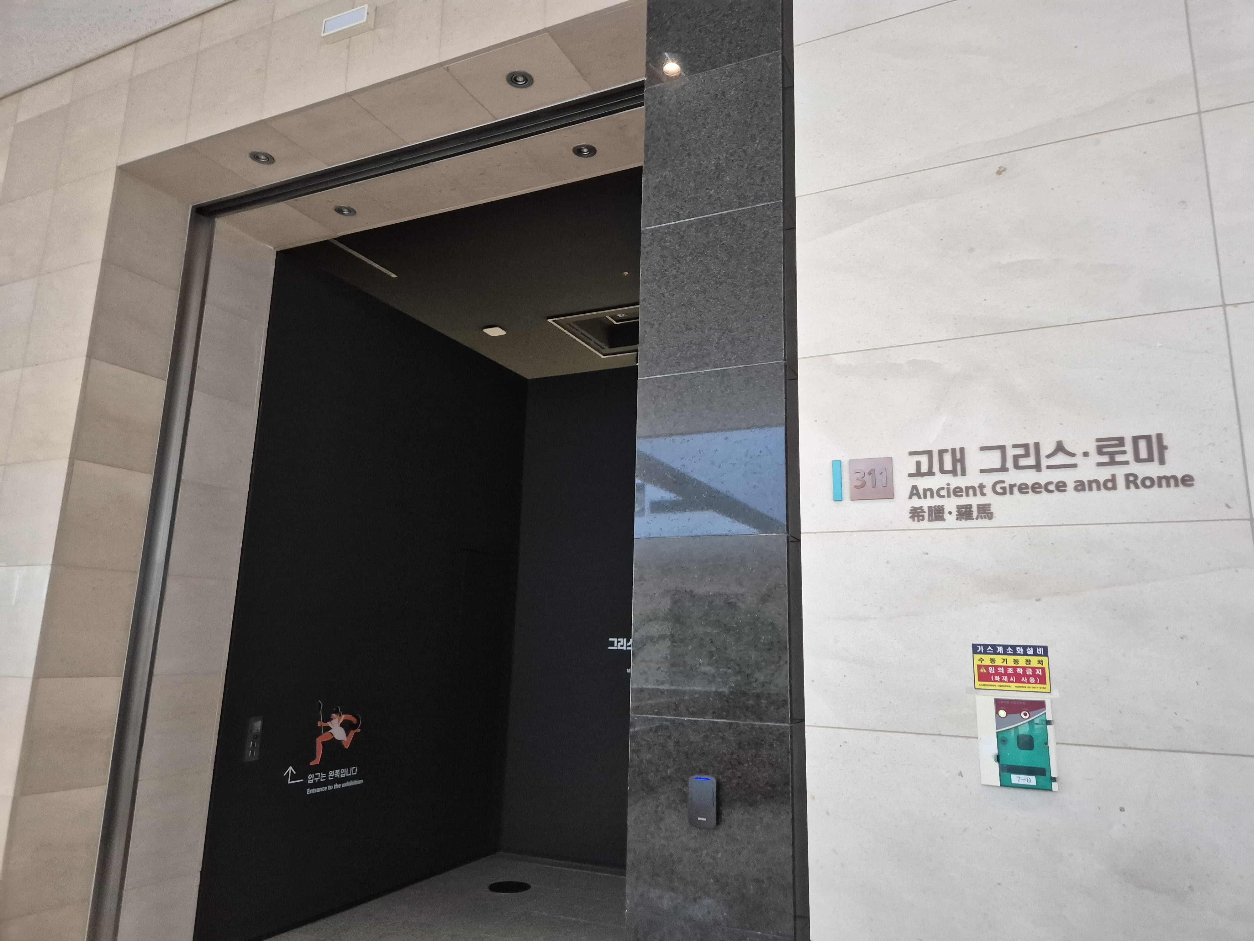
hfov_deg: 73.9
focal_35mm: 23
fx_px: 833
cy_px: 470
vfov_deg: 58.9
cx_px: 627
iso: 800
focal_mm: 5.4
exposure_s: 1/120
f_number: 1.8
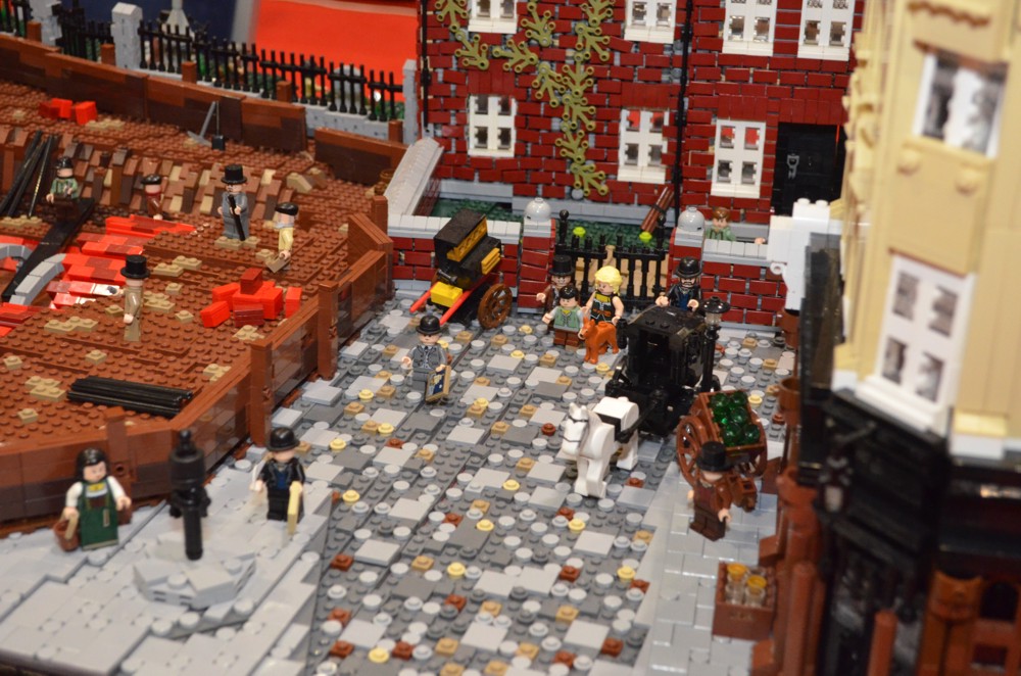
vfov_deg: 23.7
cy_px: 338
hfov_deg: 35.1
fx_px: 1613
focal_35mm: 57
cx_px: 510
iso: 3200
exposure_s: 1/60
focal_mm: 38
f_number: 5
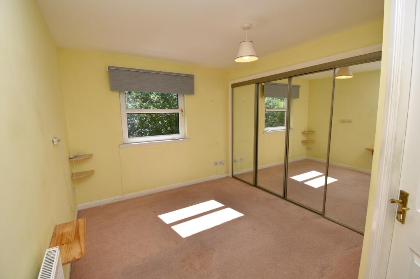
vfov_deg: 77.3
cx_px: 210
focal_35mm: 15
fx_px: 175
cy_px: 140
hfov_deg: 100.4
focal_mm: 10
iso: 100
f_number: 6.3
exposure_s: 1/160
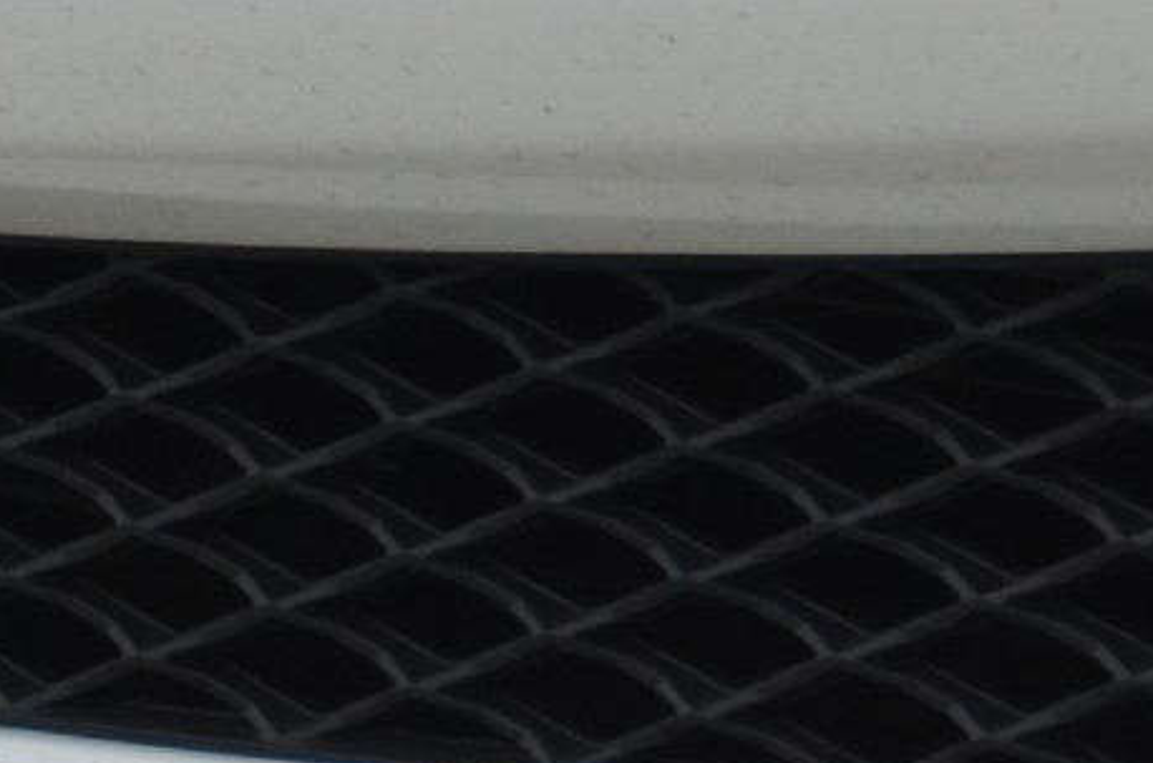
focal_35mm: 983
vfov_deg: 1.4
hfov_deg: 2.1
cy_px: -1264
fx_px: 31407
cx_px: 98
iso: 500
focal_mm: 120
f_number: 5.3
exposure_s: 1/1000
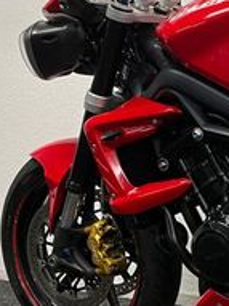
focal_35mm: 87
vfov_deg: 22.5
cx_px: 404
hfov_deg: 14.9
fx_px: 768
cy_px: 138
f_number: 1.6
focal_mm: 5.1
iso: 80
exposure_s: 1/50
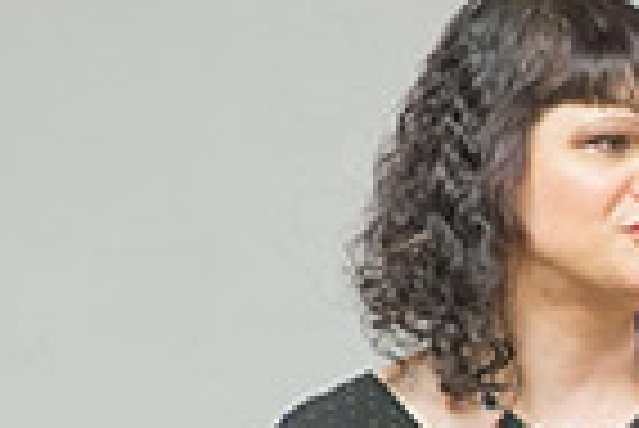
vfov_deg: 4.8
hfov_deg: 7.0
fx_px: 5082
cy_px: 705
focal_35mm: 286
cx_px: 1179
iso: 1250
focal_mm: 70
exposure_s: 1/180
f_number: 4.8
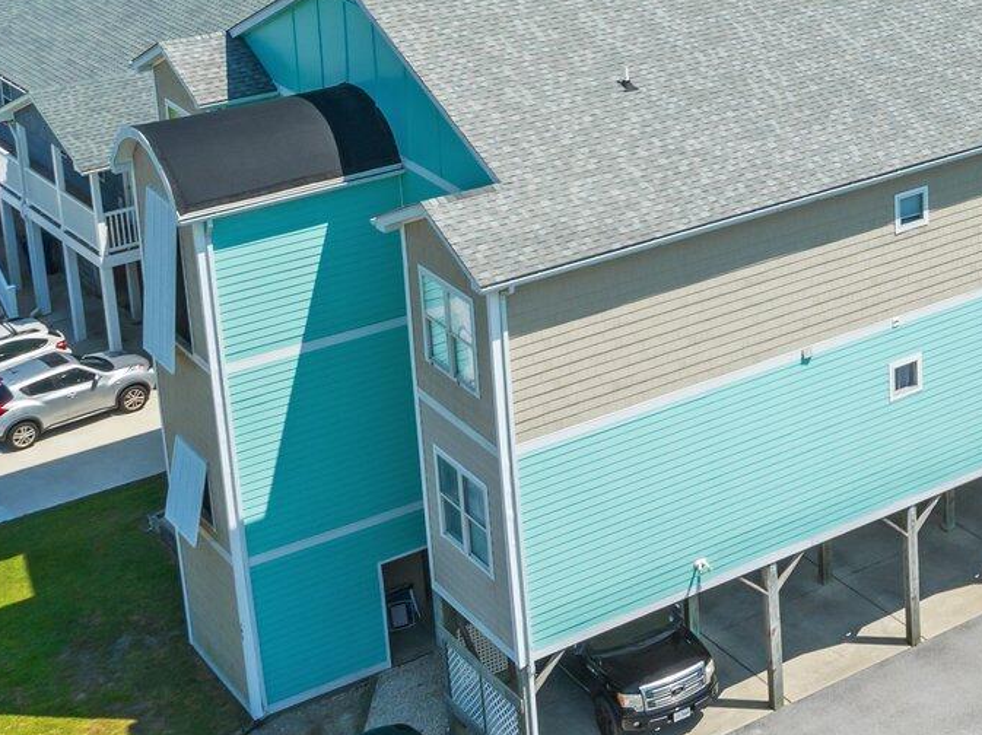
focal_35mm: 73
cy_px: -58
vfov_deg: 19.4
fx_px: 2070
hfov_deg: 24.4
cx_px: 1151
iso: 100
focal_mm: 12.29
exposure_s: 1/640
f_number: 5.6
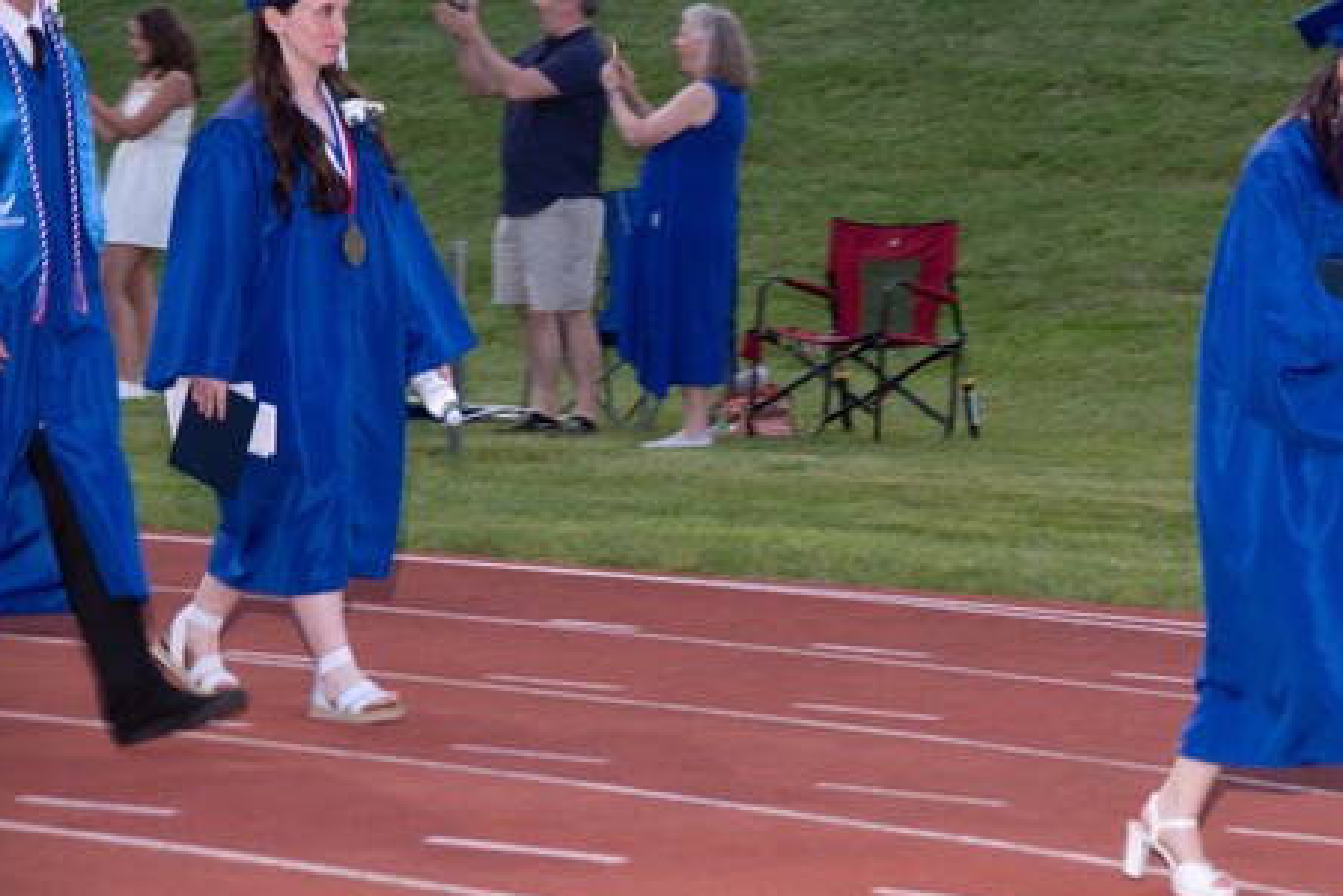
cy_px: 366
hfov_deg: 11.7
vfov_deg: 7.9
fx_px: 6493
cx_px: 1158
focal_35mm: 174
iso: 1600
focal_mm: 98
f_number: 8
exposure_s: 1/60
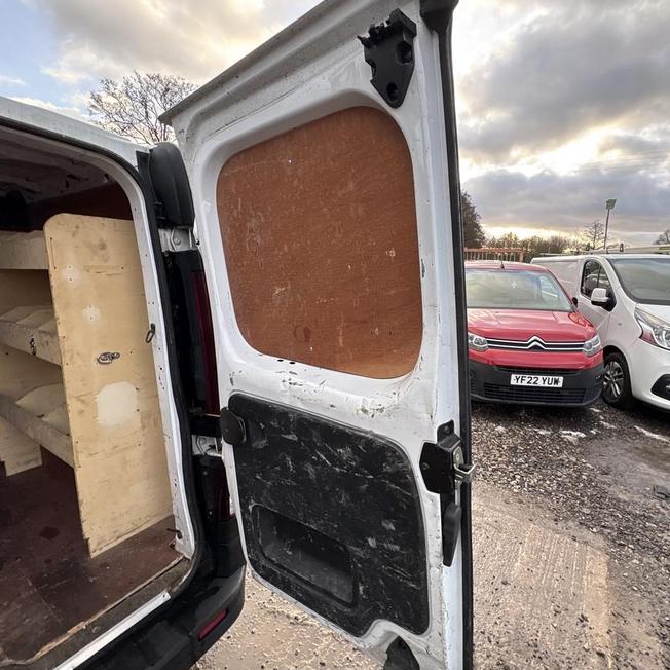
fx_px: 372
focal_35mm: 17
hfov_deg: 83.7
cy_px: 330
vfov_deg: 84.0
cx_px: 370
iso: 50
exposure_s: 1/99
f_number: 2.2
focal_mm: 2.22
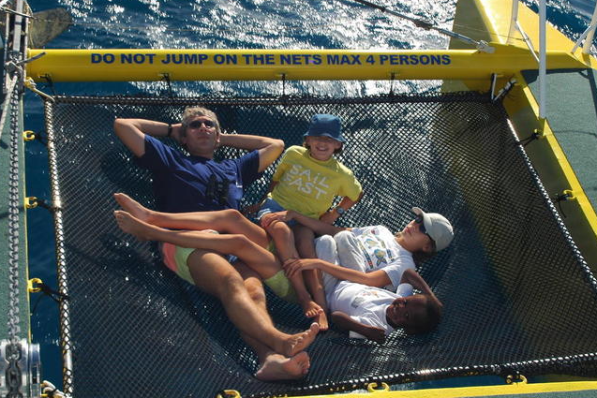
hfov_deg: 32.1
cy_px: 177
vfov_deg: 21.7
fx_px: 1038
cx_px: 284
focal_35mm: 63
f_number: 9
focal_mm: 35
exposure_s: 1/100
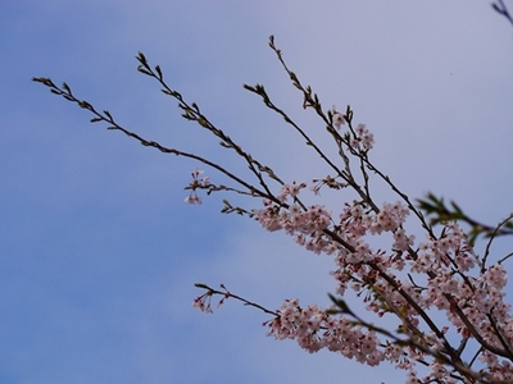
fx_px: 3201
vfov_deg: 6.9
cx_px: 256
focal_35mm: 216
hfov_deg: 9.2
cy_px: 192
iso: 160
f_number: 7.1
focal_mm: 108
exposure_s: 1/1000
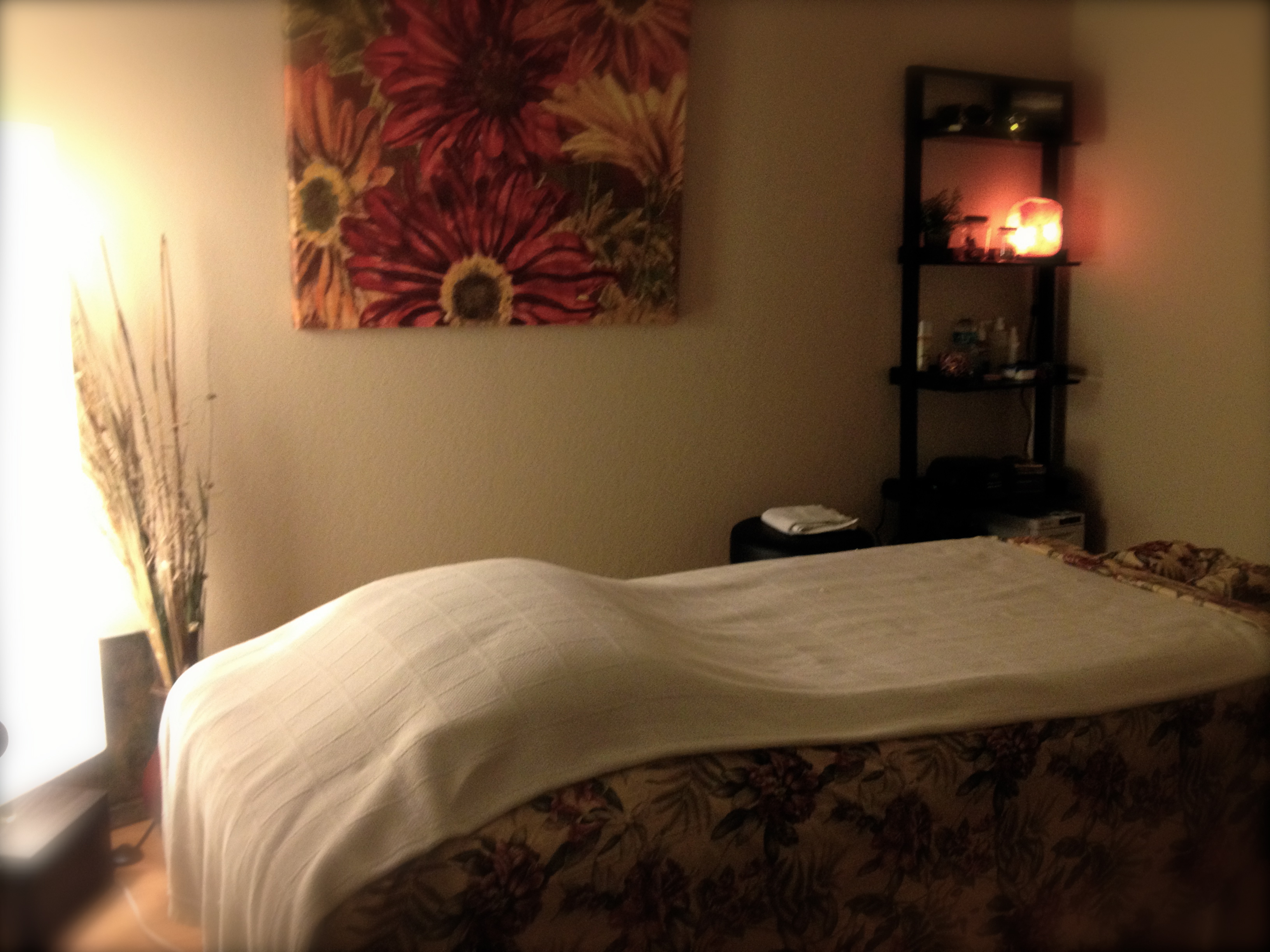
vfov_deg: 40.7
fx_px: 1284
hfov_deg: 52.6
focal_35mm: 35
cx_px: 635
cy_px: 476
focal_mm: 4.28
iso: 320
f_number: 2.4
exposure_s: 1/20
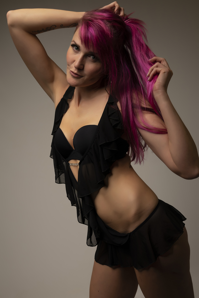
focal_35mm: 50
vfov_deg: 39.6
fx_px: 414
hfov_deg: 27.0
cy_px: 149
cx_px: 100
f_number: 8
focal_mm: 50
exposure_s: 1/200
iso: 125
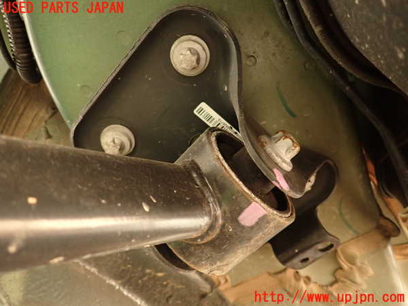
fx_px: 295
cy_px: 153
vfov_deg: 54.9
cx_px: 204
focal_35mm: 25
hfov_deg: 69.4
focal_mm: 4.5
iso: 400
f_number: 2
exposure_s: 1/30
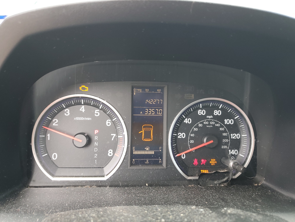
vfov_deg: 53.1
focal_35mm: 26
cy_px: 111
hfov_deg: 67.3
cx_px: 148
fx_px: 222
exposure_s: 1/60.2
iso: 55
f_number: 1.5
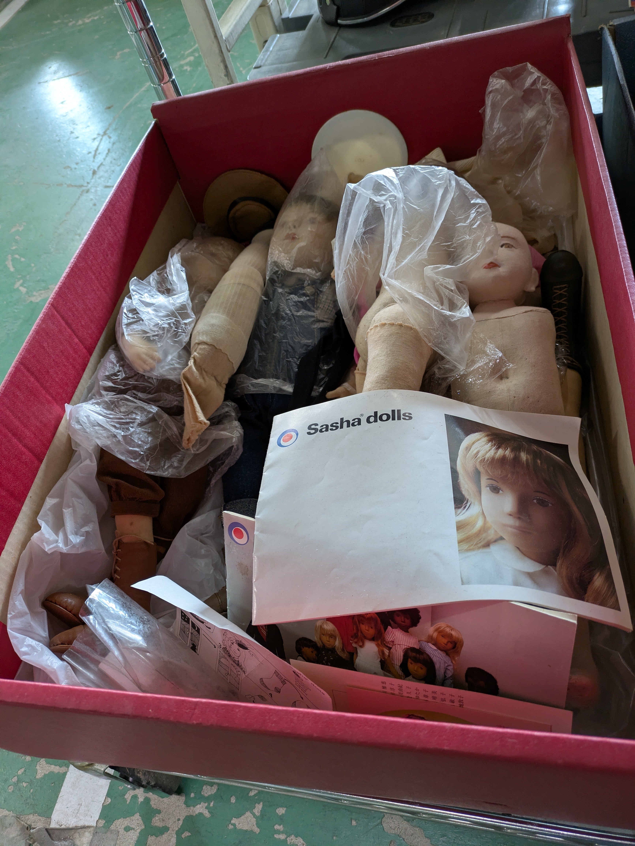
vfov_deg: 69.4
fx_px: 611
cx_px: 318
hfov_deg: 54.9
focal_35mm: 25
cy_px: 423
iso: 382
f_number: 1.89
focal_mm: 5.43
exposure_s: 1/100
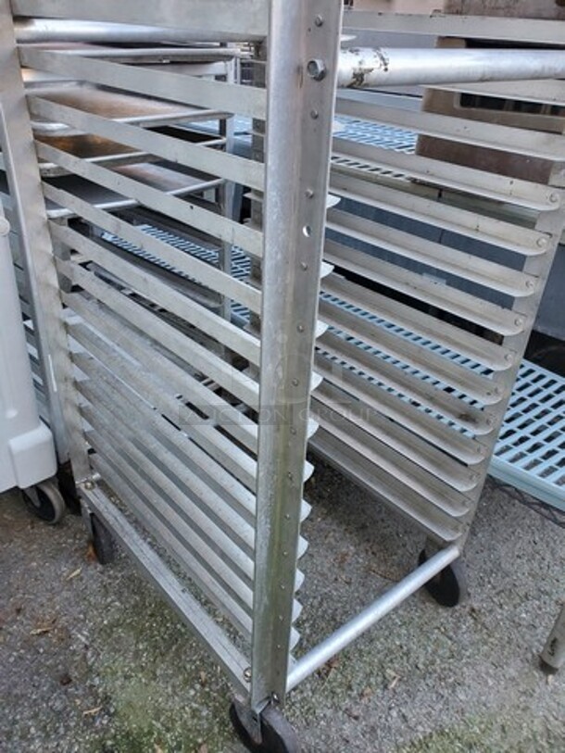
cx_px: 282
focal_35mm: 26
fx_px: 566
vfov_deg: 67.3
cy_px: 376
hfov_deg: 53.1
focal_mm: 4.3
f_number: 2.4
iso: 200
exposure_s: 1/120
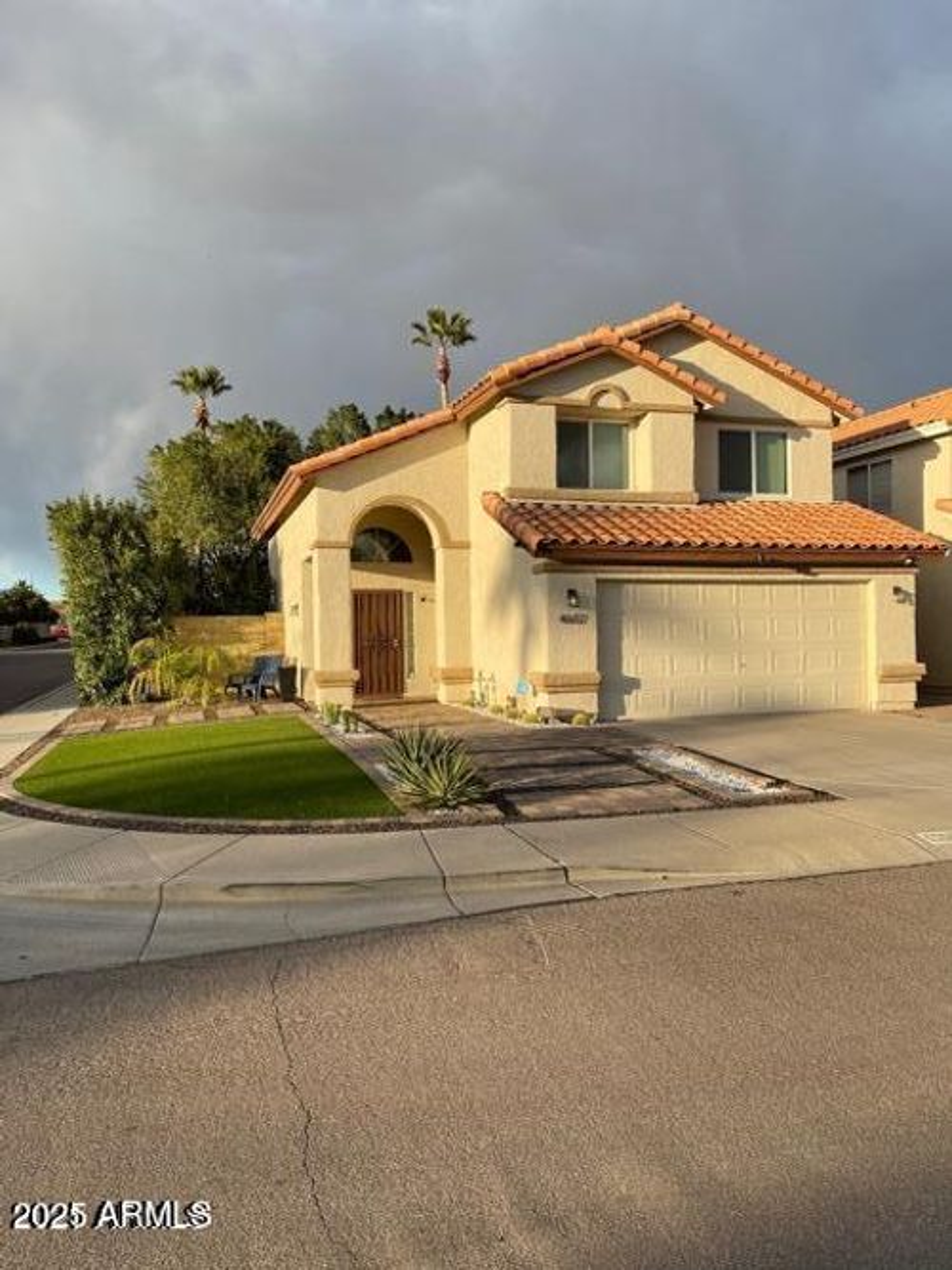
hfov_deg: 53.0
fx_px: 954
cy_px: 635
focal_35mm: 26
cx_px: 476
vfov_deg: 67.3
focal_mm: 5.1
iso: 32
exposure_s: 1/2597
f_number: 1.6
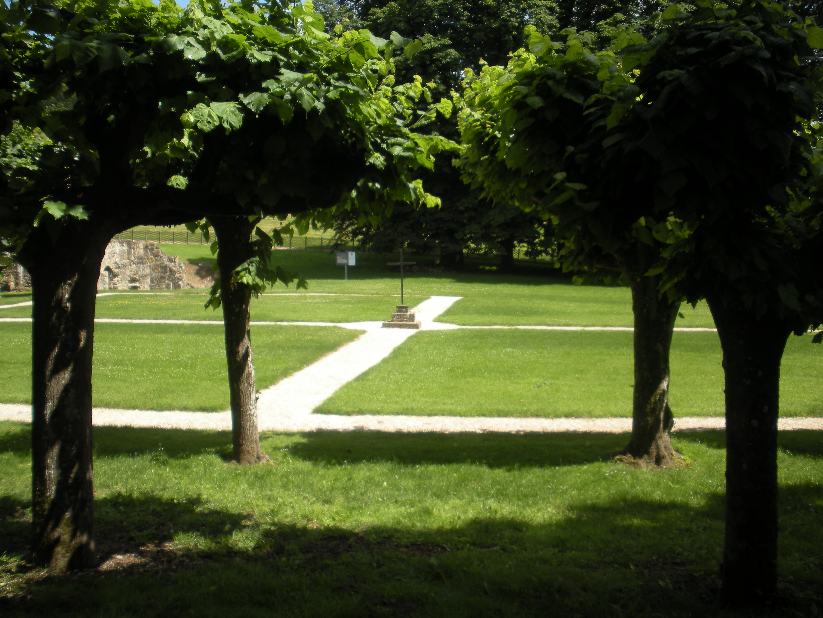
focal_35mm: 35
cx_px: 412
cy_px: 309
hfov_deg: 52.6
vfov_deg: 40.7
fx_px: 832
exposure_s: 1/462
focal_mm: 6.3
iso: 64
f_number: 3.5
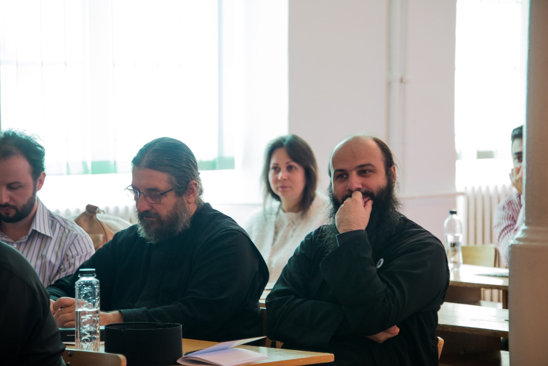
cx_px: 274
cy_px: 183
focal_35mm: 180
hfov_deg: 11.4
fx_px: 2741
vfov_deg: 7.6
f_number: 5.6
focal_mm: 180
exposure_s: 1/60
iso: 1250
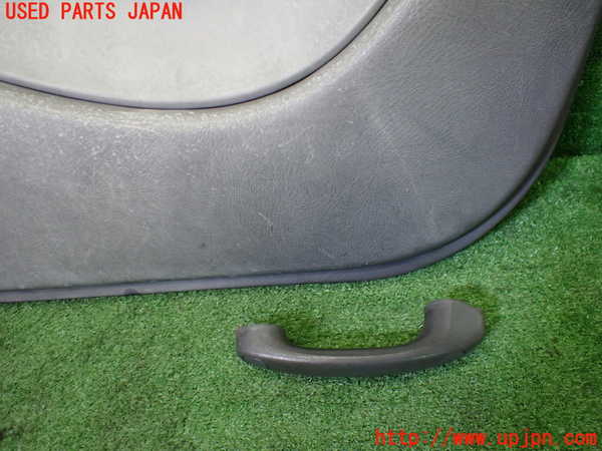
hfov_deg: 60.0
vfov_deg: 46.8
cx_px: 301
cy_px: 226
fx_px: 522
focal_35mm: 30
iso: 500
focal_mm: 5.4
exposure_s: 1/125
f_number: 2.3
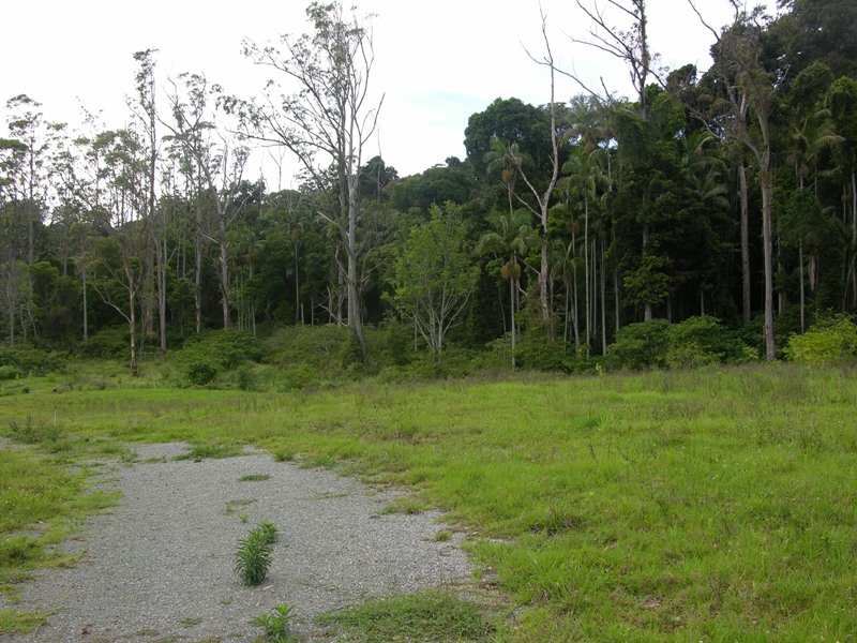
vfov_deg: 40.7
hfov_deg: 52.6
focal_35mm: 35
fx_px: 867
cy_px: 322
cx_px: 428
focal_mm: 8.9
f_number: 5
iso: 50
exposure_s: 1/130
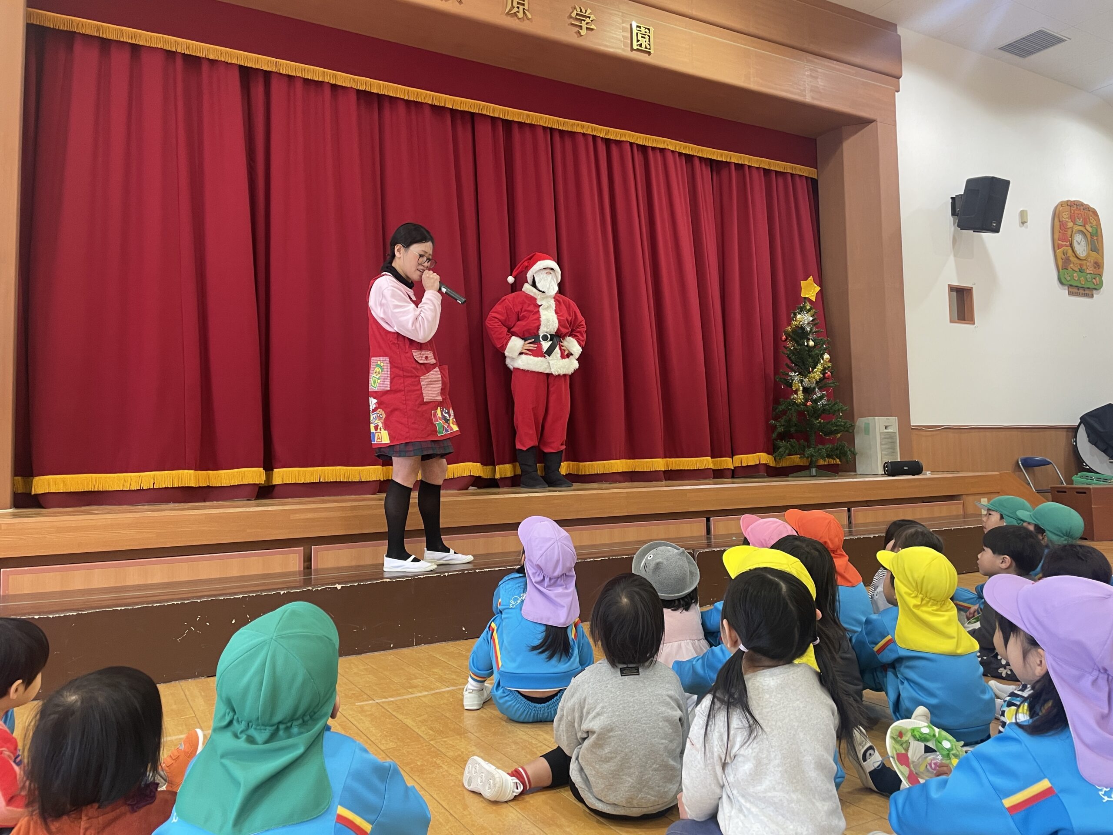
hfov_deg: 67.3
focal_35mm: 26
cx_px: 556
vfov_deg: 53.1
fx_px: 836
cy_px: 418
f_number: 1.6
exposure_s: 1/50
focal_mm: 4.2
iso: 125
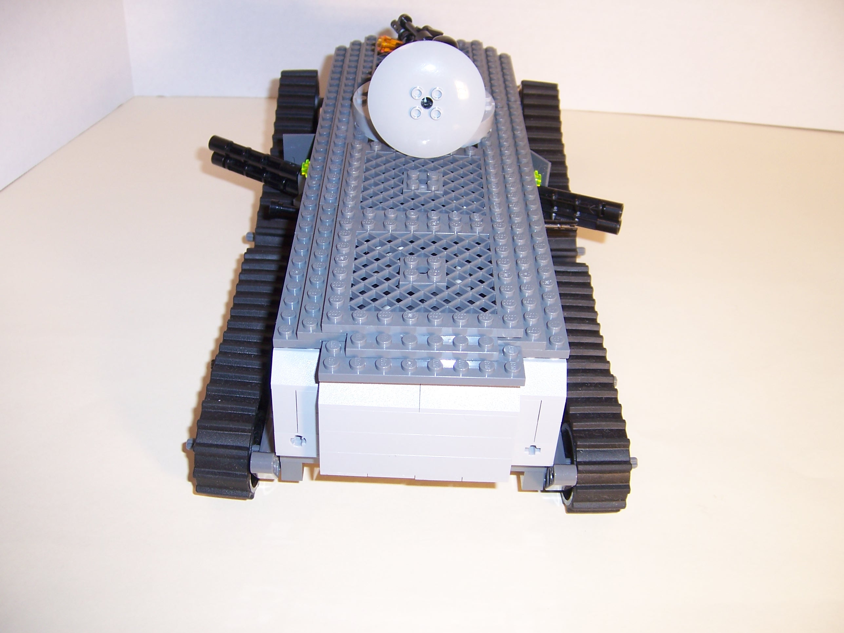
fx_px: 878
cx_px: 422
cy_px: 316
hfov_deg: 51.4
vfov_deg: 39.7
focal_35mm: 36
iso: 80
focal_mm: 6.2
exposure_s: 1/400
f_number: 2.8
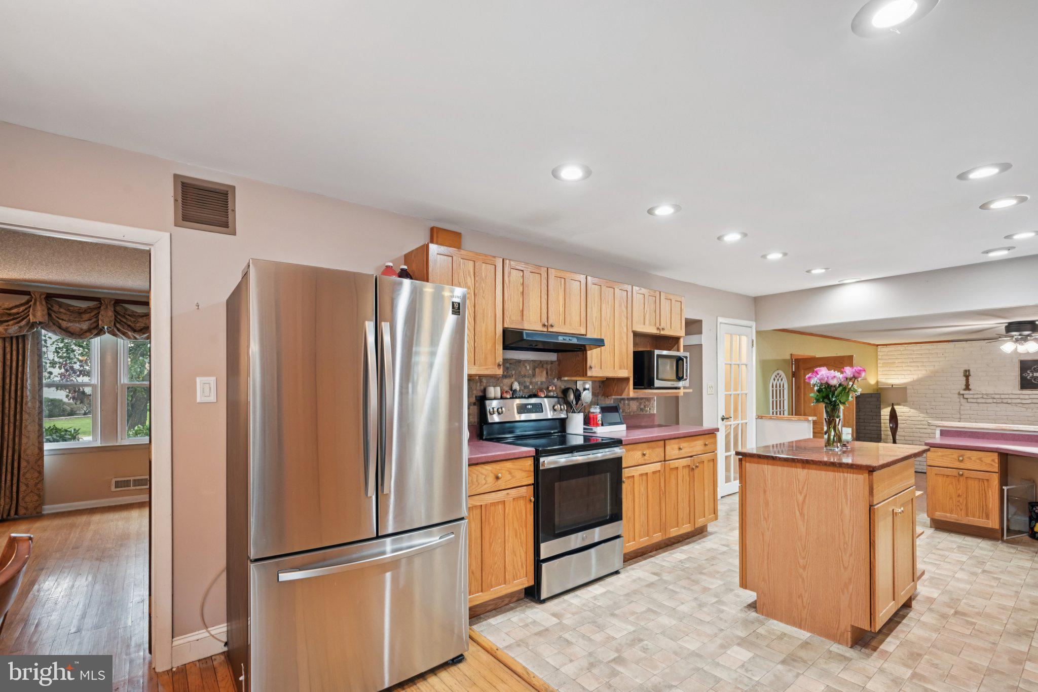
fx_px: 461
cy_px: 346
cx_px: 519
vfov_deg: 73.7
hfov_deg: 96.7
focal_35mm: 16
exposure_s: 1/6
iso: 800
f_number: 8
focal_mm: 16
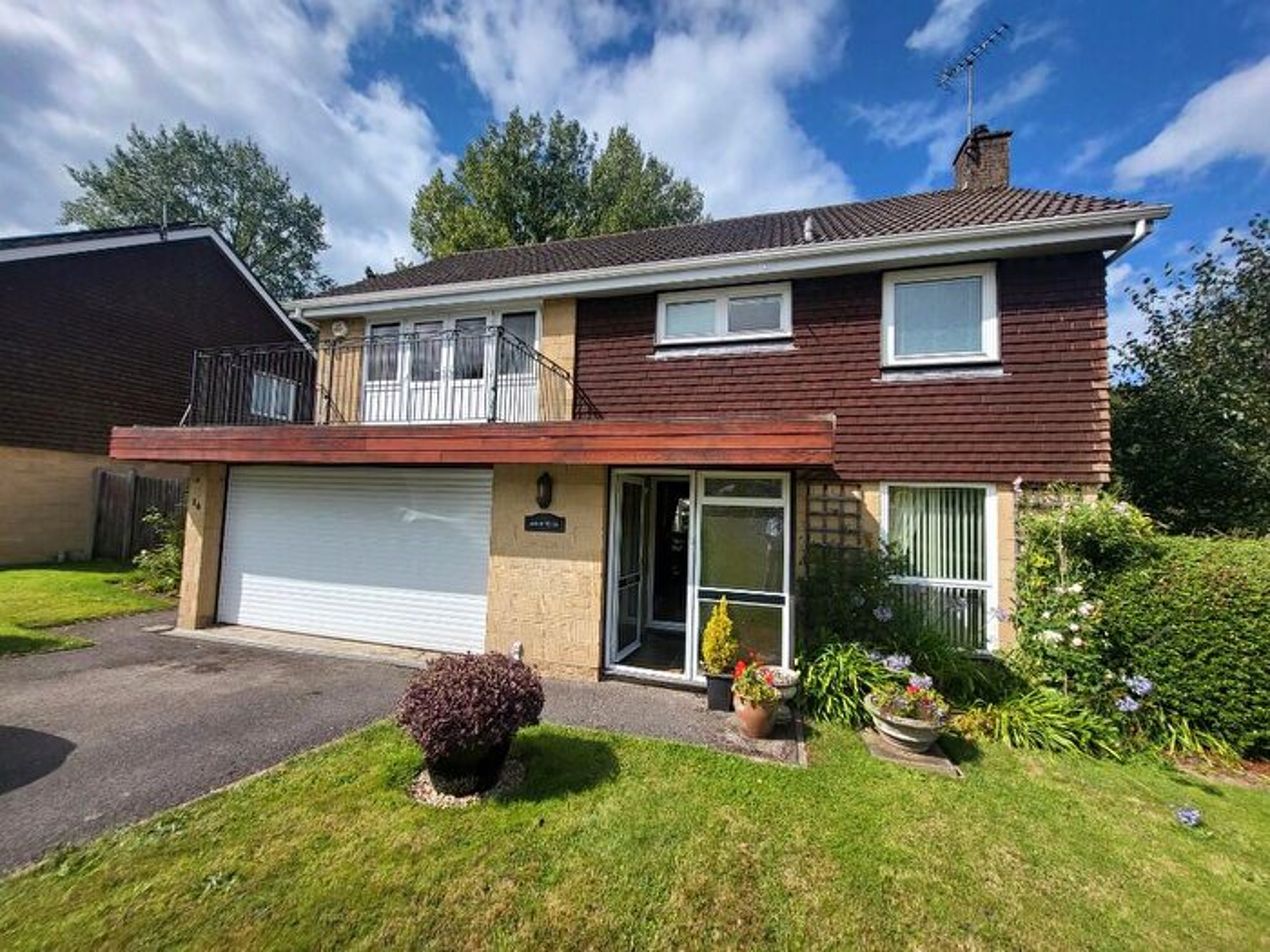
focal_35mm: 13
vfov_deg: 89.9
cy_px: 476
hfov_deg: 106.2
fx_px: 477
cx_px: 635
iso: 32
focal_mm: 1.74
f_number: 2.2
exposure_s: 1/1070
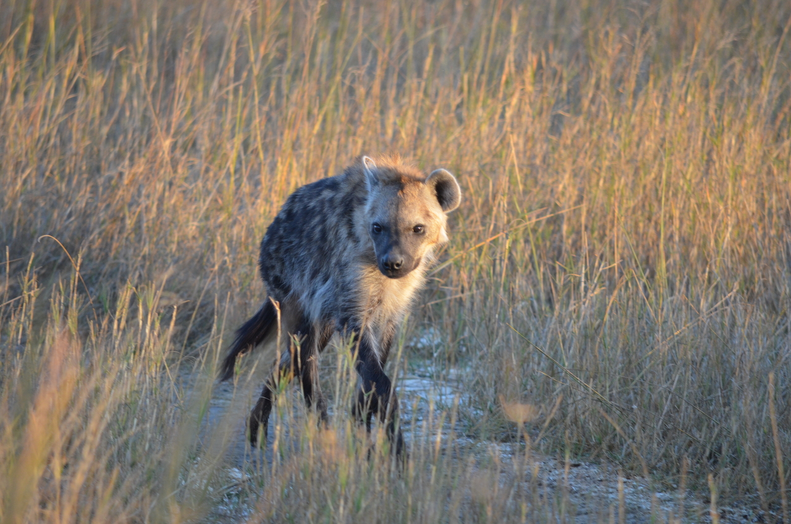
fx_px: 9868
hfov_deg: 4.6
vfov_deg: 3.0
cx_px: 396
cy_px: 262
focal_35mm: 450
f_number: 5.6
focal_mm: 300
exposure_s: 1/200
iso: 800
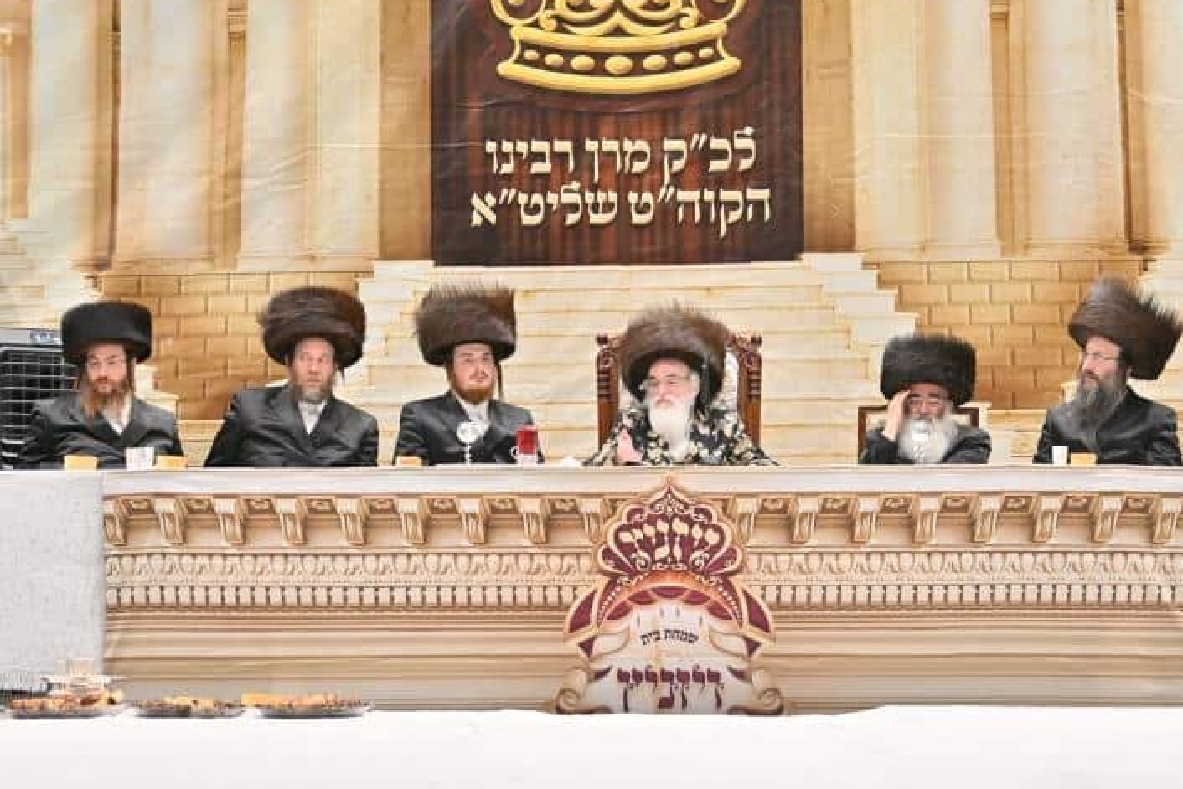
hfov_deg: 17.2
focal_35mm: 119
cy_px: 495
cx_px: 670
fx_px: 3911
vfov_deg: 11.5
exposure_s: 1/250
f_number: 2.8
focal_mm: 82
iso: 320
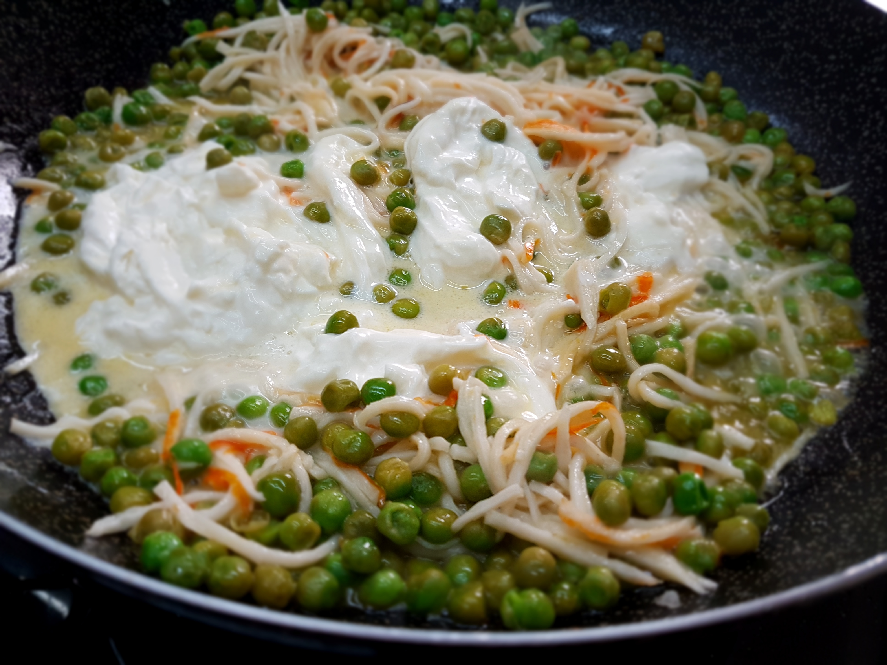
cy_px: 332
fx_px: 666
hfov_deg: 67.3
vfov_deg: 53.1
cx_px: 444
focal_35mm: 26
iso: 50
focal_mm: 4.2
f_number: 1.7
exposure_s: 1/50
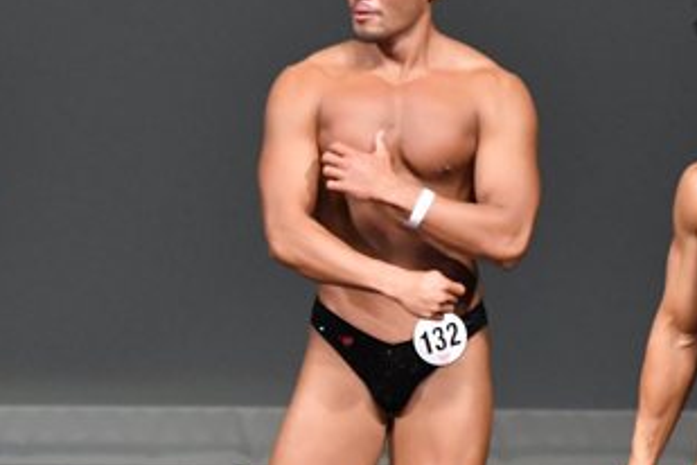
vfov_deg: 1.7
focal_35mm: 790
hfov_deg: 2.6
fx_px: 15294
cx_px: 276
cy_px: 391
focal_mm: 210
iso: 5000
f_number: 5.6
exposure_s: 1/400
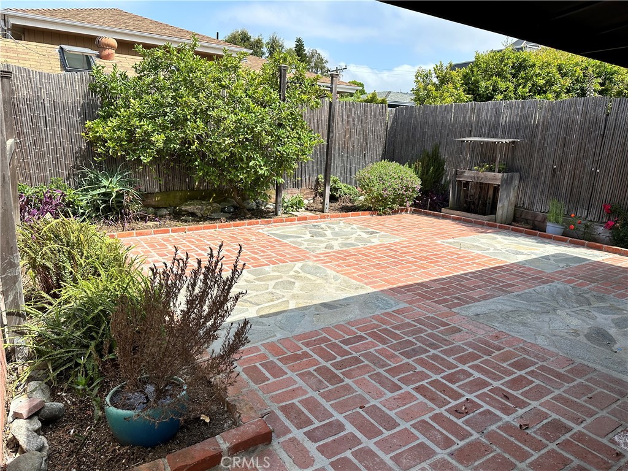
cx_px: 314
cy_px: 236
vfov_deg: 56.8
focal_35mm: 24
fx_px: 435
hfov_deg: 71.6
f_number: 1.78
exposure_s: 1/2967
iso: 80
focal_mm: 6.86
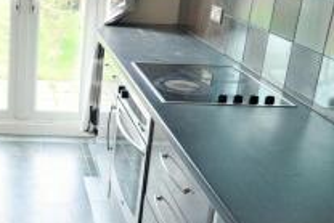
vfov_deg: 28.0
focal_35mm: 48
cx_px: 24
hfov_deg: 37.9
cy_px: 78
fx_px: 446
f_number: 3.5
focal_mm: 14
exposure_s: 1/60
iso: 450
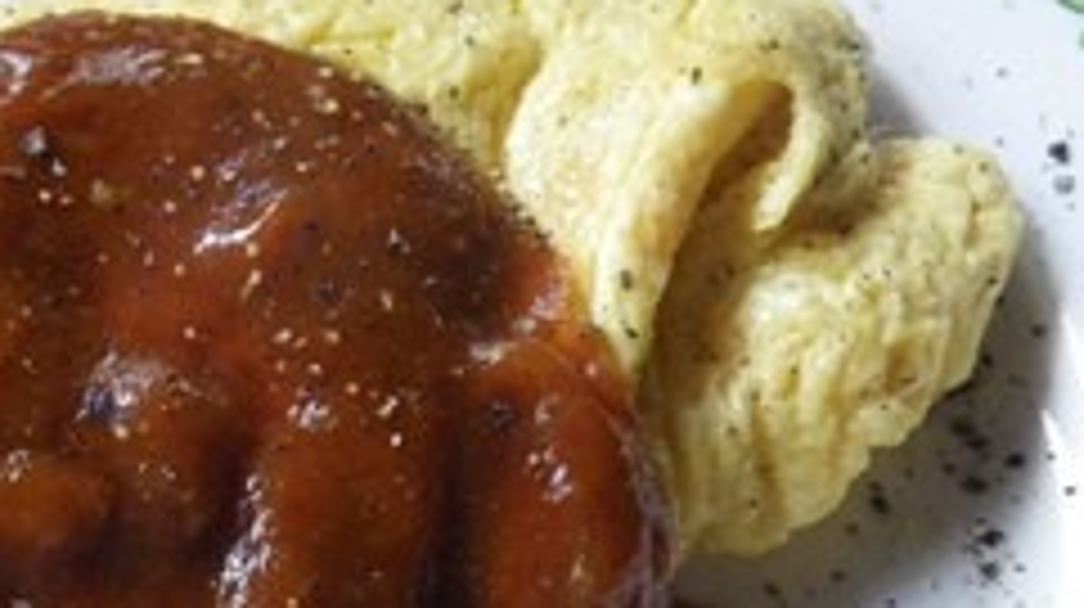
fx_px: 1981
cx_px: 175
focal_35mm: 69
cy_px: 626
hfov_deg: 29.7
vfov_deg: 17.0
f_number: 3.8
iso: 500
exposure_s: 1/50
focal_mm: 6.1
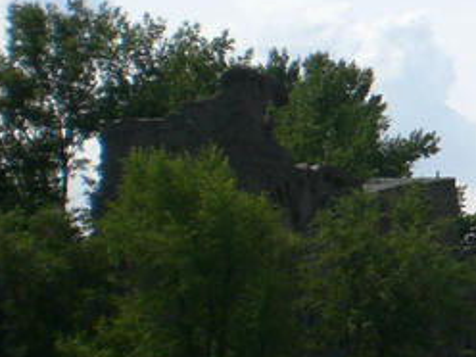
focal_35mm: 138
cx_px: 787
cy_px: 179
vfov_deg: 10.7
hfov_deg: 13.2
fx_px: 1898
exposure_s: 1/800
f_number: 4.4
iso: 50
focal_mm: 6.3
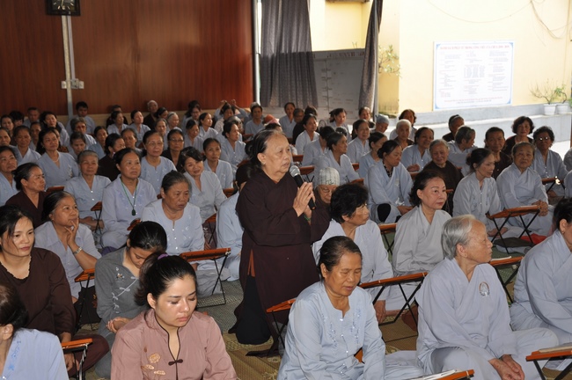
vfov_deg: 26.4
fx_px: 810
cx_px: 286
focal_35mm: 51
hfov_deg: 38.9
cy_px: 190
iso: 200
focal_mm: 34
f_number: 4.2
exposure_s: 1/60
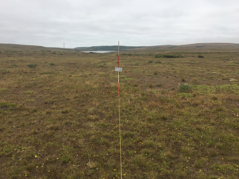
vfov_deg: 48.2
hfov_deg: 61.7
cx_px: 120
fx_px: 200
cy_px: 90
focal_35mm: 29
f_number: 2.2
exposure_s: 1/1672
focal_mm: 4.15
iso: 25
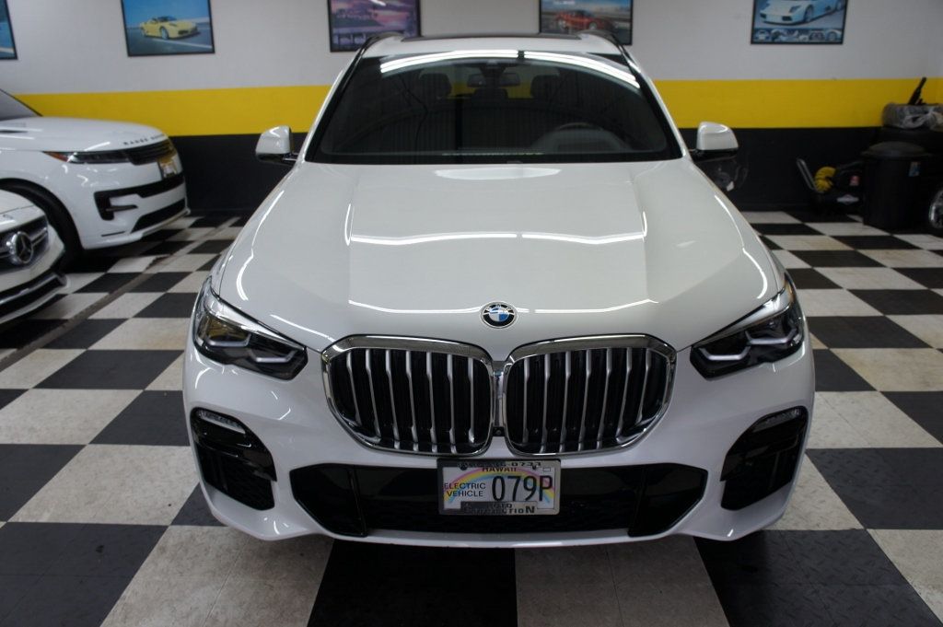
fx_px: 746
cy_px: 314
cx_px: 472
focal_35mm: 28
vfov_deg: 45.6
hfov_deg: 64.6
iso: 200
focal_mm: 19
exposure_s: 1/40
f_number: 4.5
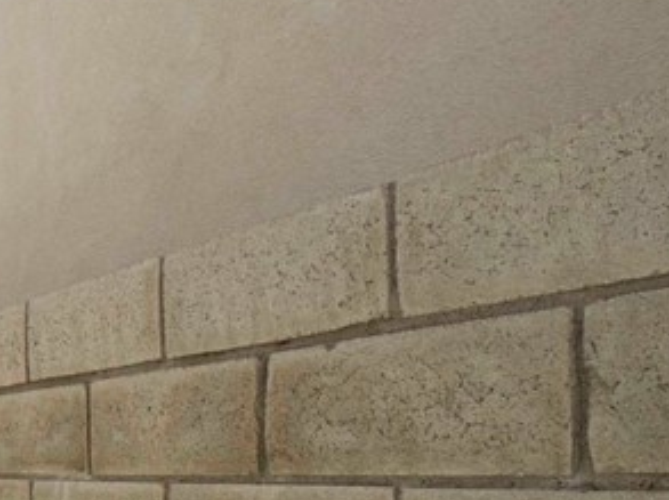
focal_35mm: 56
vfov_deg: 25.0
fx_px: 1081
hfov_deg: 22.9
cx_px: -475
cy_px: 477
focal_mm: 8
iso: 200
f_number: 8
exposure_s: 1/320
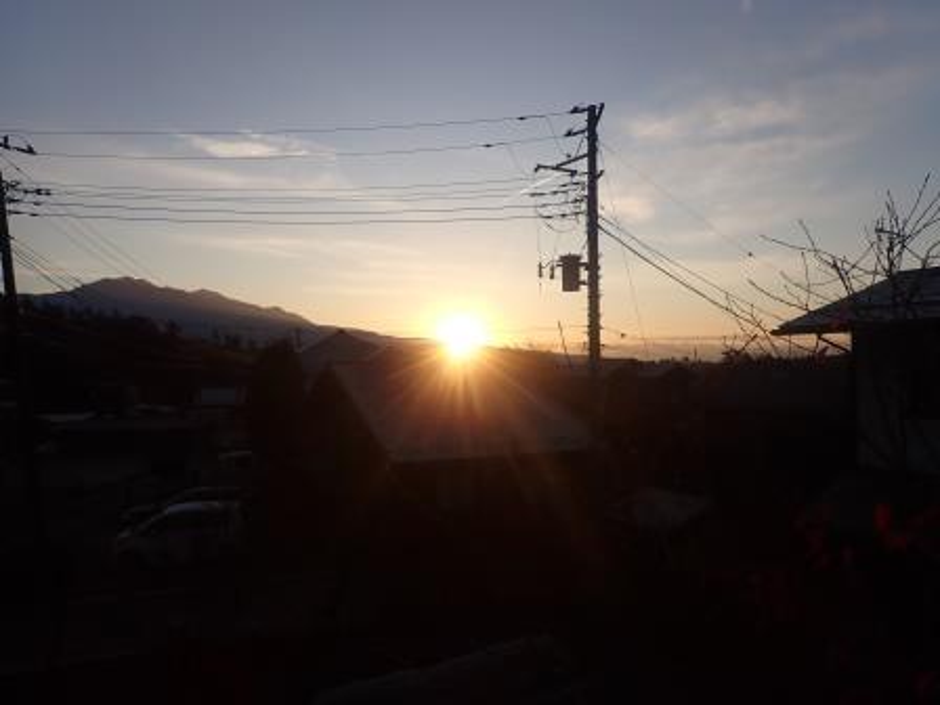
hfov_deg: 69.4
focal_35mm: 25
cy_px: 352
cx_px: 470
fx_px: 679
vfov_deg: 54.9
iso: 100
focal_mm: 4.5
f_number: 8
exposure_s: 1/160
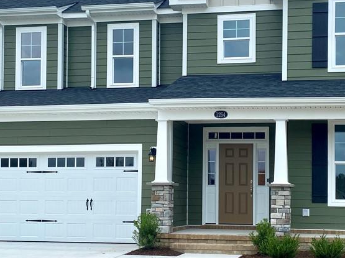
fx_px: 478
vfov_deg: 29.7
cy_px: 61
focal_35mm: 48
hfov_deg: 39.5
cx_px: 206
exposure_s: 1/3205
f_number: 1.8
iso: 32
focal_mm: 4.25
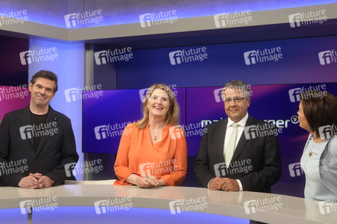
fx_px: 421
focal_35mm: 45
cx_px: 168
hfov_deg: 43.6
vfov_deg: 29.8
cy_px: 112
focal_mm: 30
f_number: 4
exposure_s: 1/160
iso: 1600
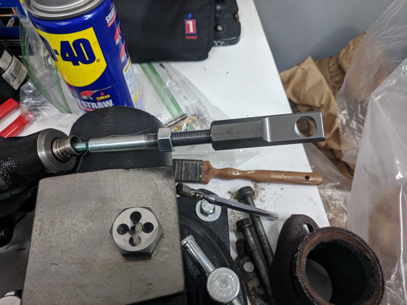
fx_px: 306
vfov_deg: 53.1
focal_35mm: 26
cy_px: 152
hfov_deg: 67.3
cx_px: 204
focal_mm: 4.67
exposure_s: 1/60
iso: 208
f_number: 2
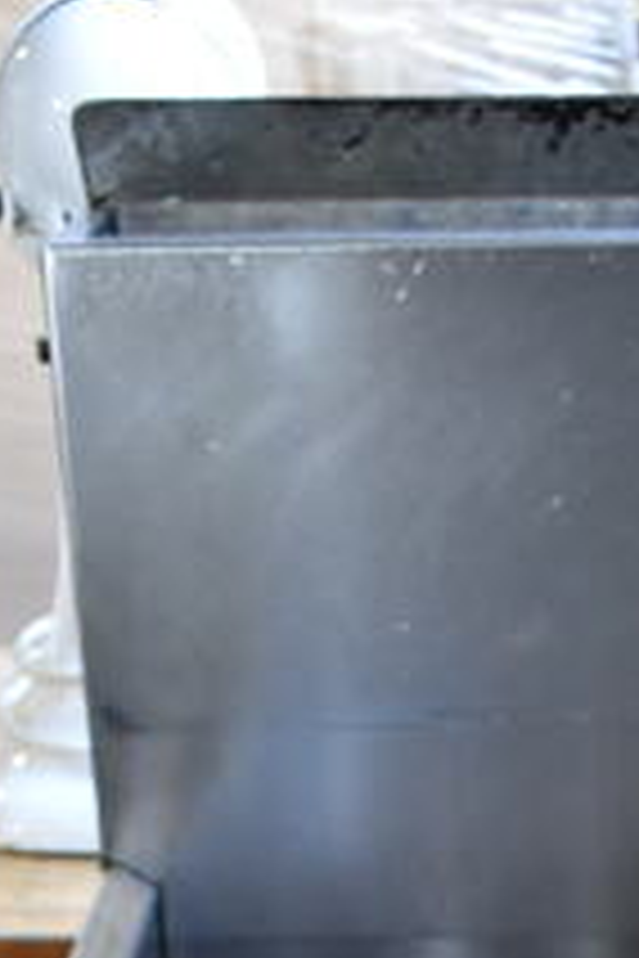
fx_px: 3088
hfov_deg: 11.7
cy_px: 1824
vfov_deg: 14.9
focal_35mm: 116
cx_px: 594
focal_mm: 18
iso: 720
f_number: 3.5
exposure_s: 1/30
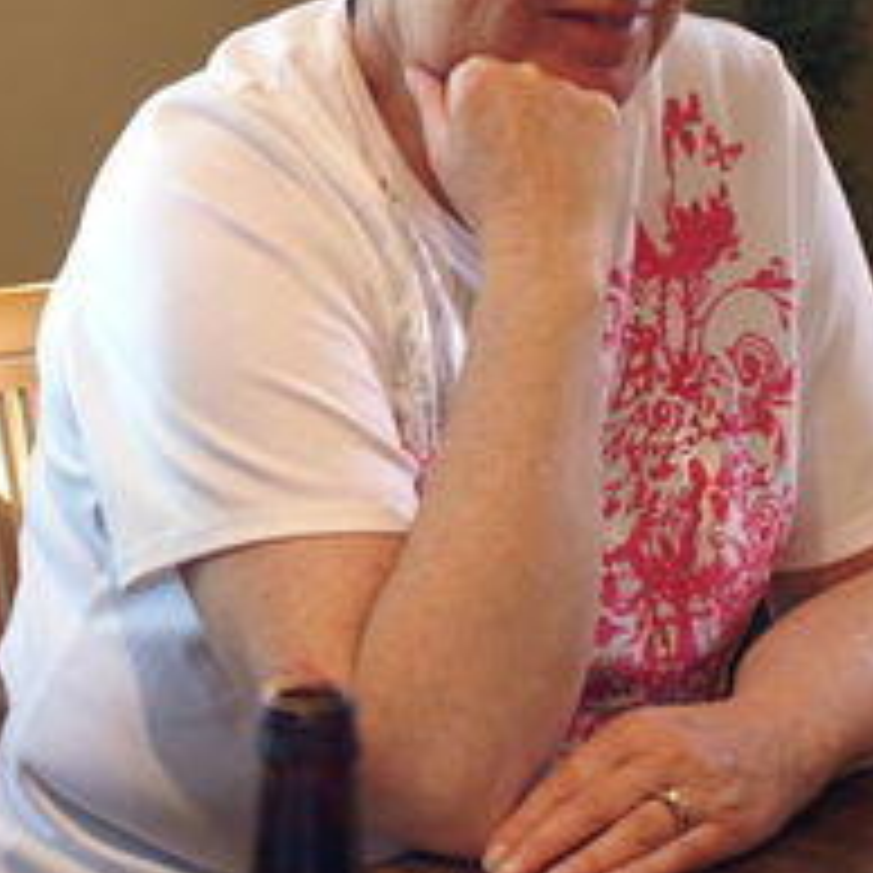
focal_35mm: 101
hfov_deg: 16.9
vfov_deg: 17.0
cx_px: 18
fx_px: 2882
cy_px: 117
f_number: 2.8
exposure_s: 1/30
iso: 400
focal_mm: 24
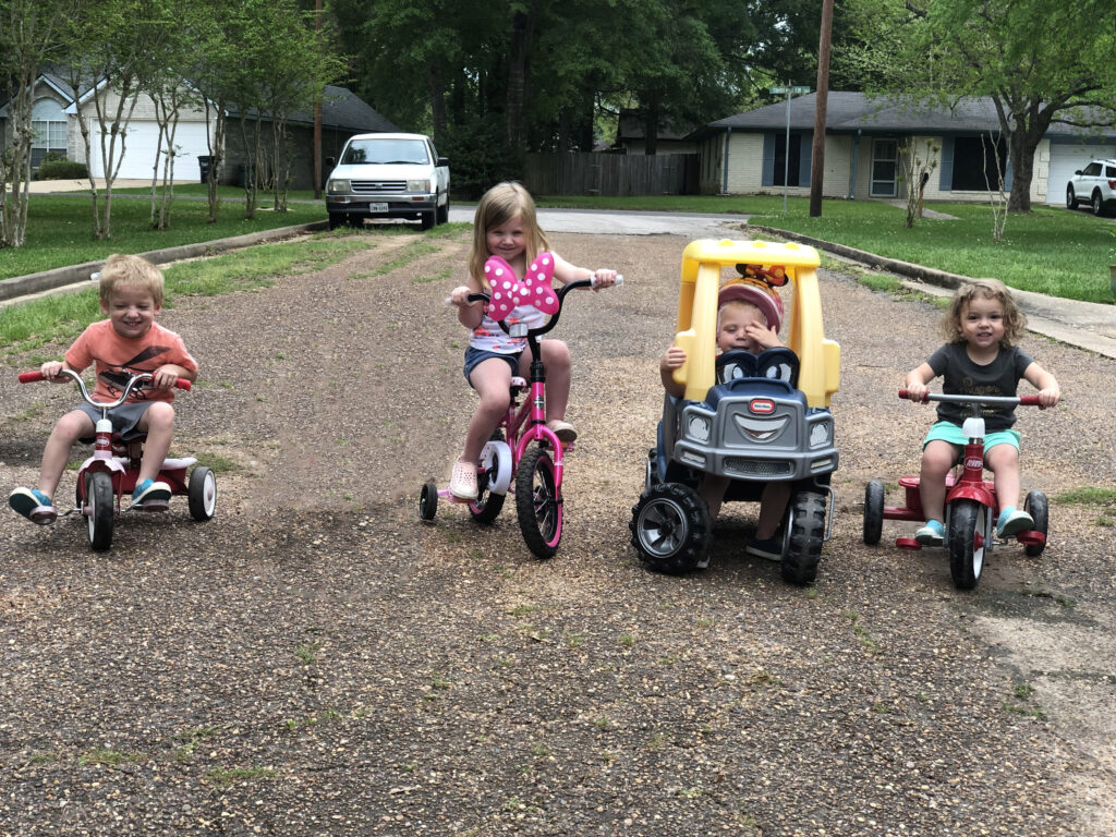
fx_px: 1676
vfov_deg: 28.0
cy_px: 418
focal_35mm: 52
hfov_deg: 36.8
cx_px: 558
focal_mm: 6
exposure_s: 1/120
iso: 32
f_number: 2.4
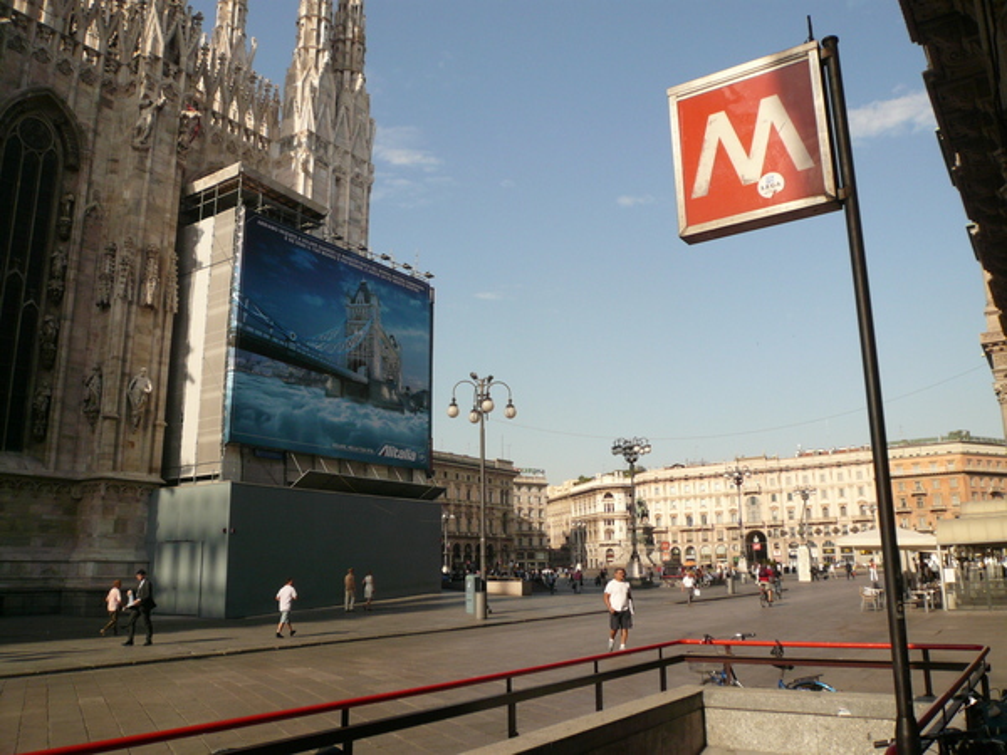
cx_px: 504
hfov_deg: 63.4
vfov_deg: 49.7
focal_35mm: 28
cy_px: 378
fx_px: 815
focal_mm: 4.6
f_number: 8
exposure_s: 1/200
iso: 100
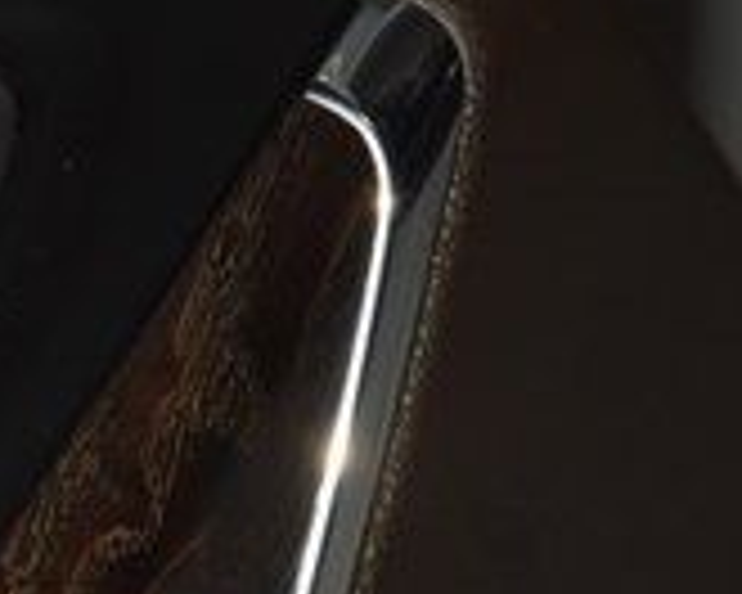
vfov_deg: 4.0
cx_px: -409
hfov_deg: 5.0
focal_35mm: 383
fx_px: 8411
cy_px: 632
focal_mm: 70
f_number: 8
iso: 100
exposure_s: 1/125
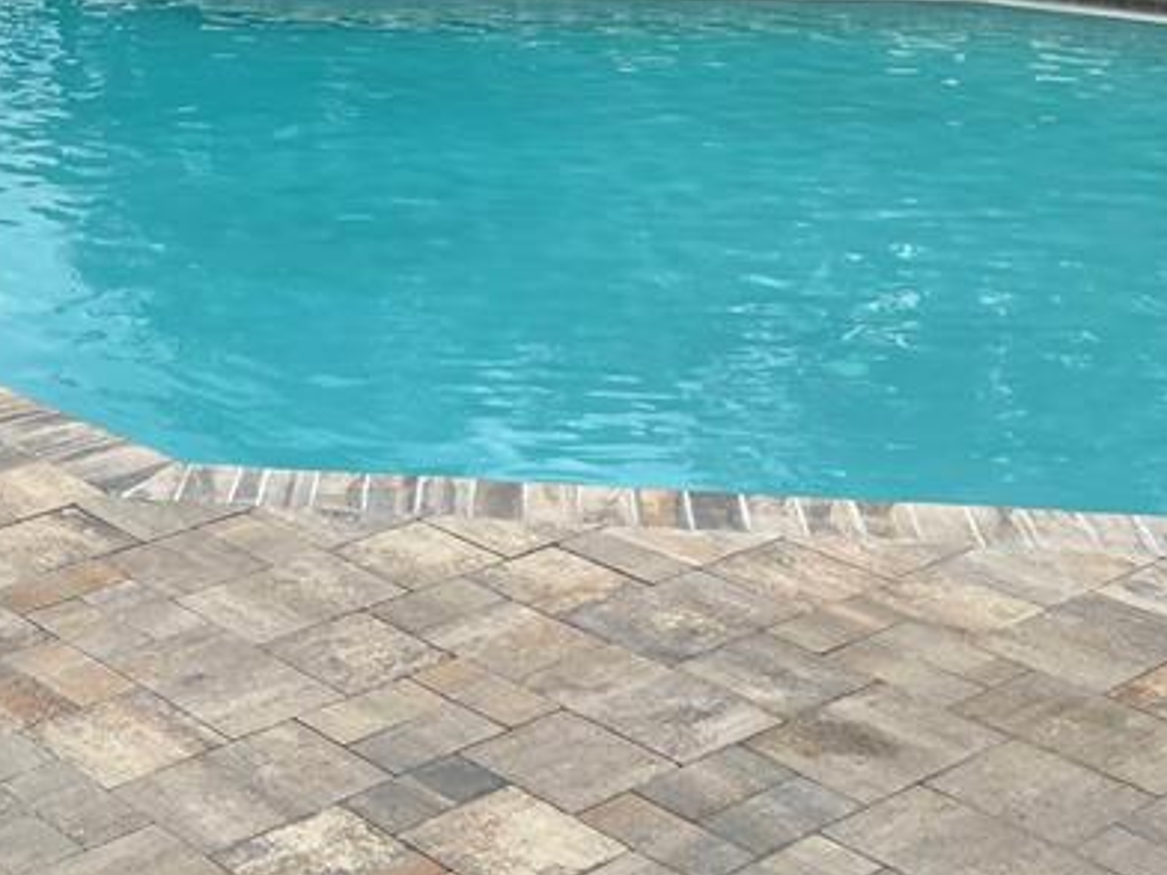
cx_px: 155
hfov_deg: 27.7
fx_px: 2292
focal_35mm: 68
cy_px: -65
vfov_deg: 20.7
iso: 32
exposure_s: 1/4651
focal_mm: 4.2
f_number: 1.6
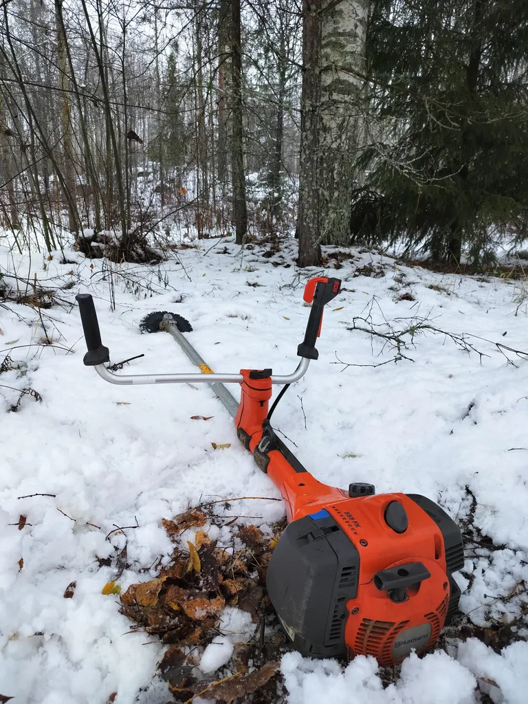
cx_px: 264
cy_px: 352
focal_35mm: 24
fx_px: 488
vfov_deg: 71.6
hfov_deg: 56.8
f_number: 1.7
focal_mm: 5.24
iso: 160
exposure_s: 1/60
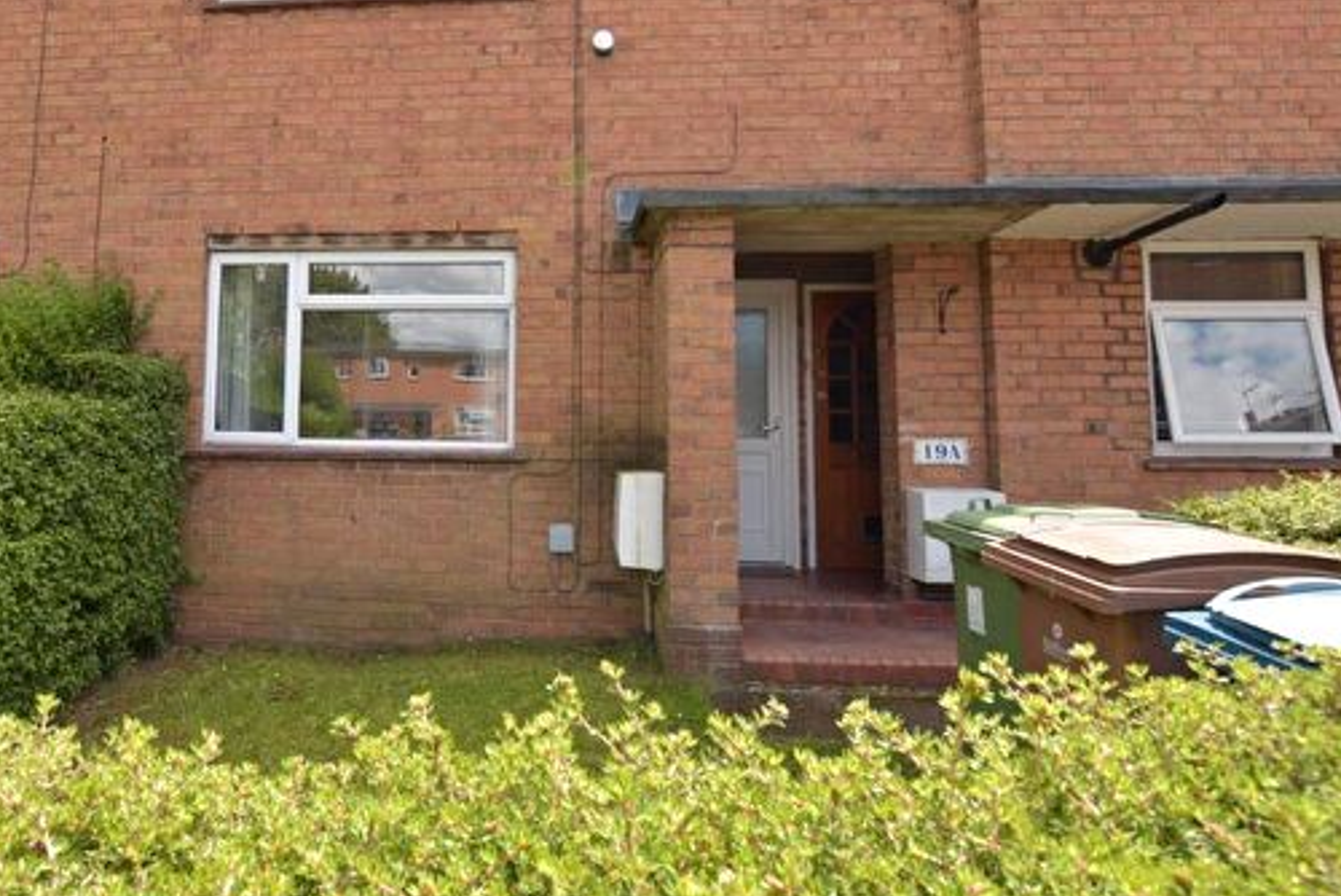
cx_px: 480
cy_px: 353
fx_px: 783
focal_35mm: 21
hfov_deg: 79.3
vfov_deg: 59.0
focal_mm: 10
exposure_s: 1/180
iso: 160
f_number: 6.7
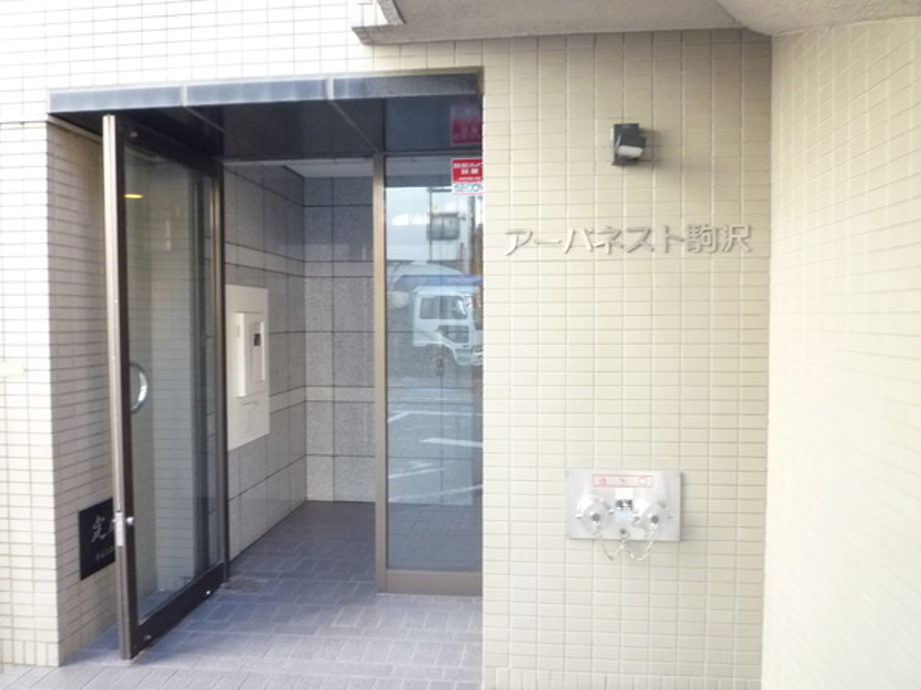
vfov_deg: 54.9
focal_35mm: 25
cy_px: 345
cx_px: 460
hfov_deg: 69.4
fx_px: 665
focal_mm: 4.4
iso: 320
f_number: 2.8
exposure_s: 1/30
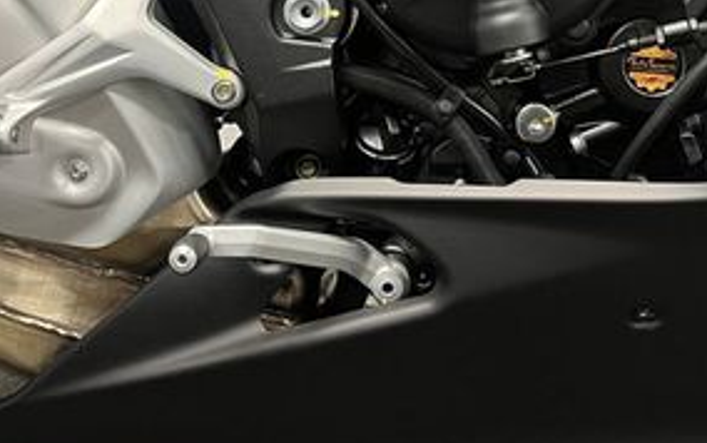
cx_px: 515
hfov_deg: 32.4
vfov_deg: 19.8
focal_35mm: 62
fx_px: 1196
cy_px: -82
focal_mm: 5.1
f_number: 1.6
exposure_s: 1/50
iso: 250
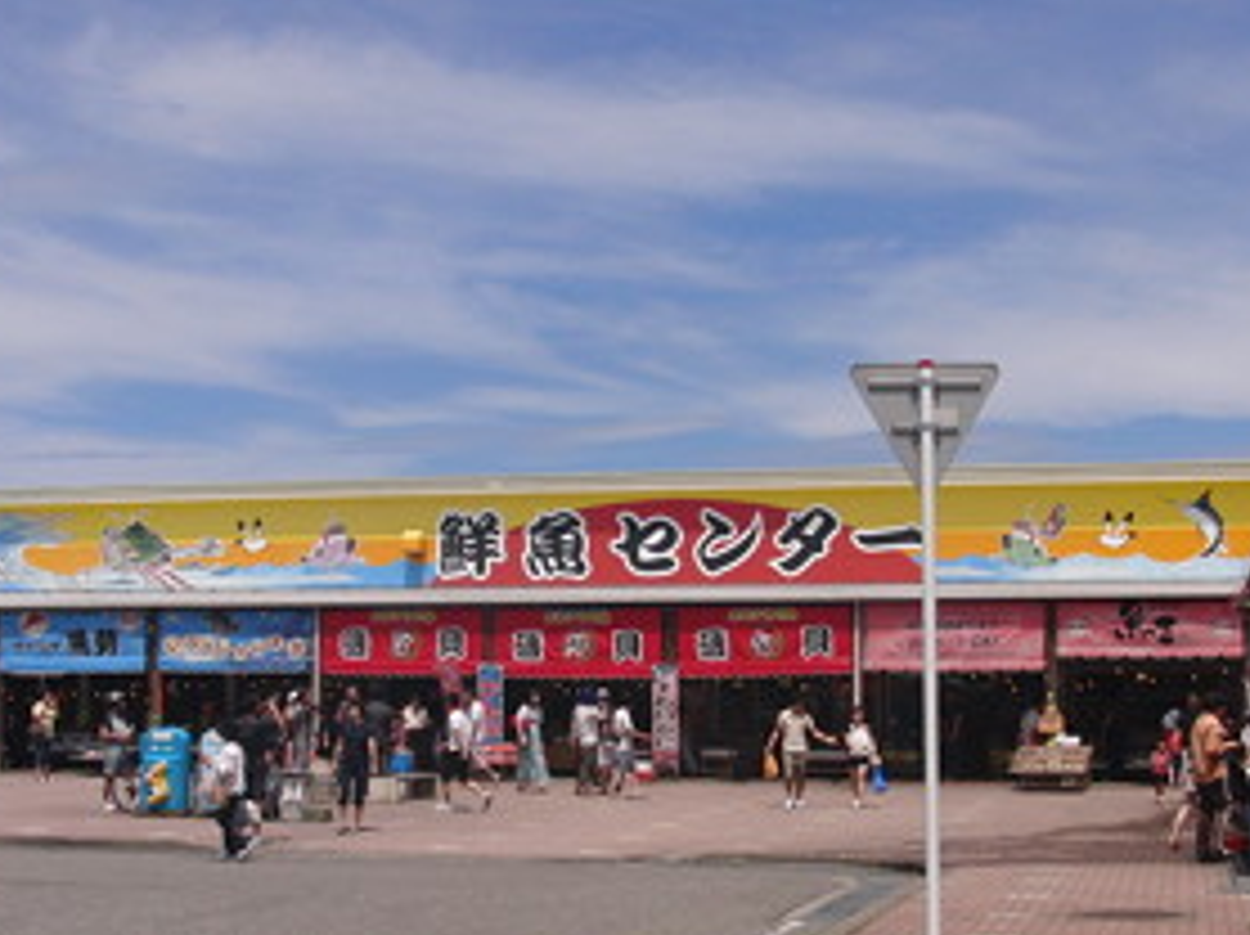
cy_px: 611
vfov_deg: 24.3
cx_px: 659
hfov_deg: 32.2
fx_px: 2165
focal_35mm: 60
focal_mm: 6.42
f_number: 8.5
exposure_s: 1/500
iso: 100
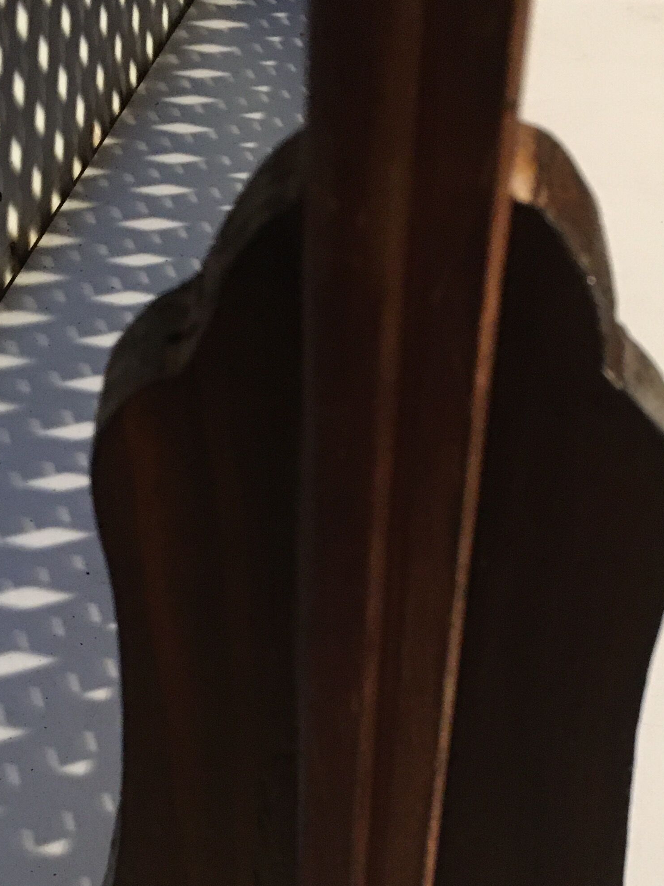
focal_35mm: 59
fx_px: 1509
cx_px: 308
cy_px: 728
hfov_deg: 24.8
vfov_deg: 31.7
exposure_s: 1/33
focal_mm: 4.15
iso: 250
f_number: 2.2
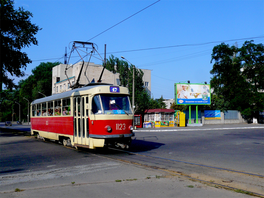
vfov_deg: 39.7
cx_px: 132
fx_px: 275
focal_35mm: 36
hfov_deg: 51.4
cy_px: 99
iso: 100
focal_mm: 6
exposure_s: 1/500
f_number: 5.6
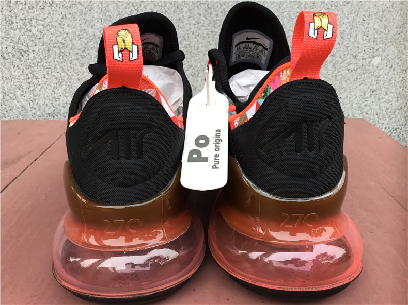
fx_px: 365
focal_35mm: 31
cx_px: 204
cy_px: 152
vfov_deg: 45.4
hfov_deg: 58.4
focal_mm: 3.3
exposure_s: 1/100
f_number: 2.4
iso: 32
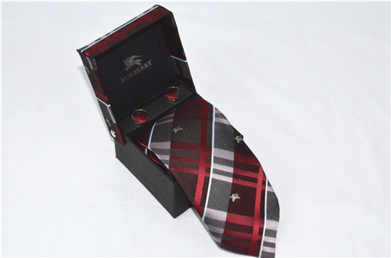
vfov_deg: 17.4
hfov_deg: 26.1
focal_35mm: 78
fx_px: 845
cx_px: 196
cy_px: 129
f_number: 29
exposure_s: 1/250
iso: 6400
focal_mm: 52
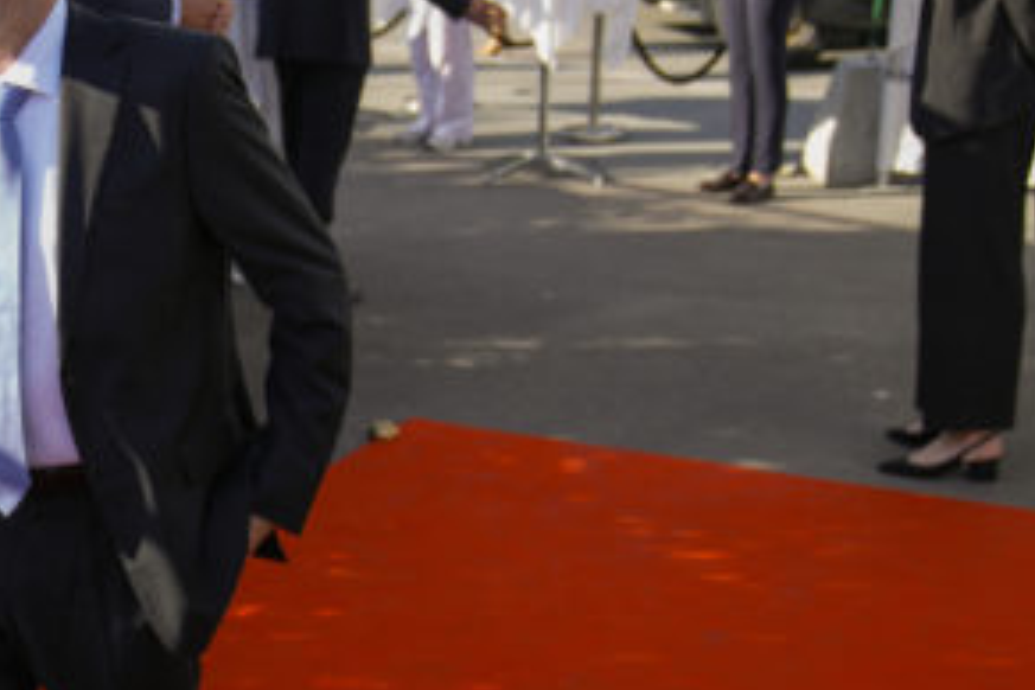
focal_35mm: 71
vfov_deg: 19.1
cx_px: 27
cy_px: 498
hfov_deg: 27.0
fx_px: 2041
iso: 500
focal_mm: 32
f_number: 3.2
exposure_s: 1/1600
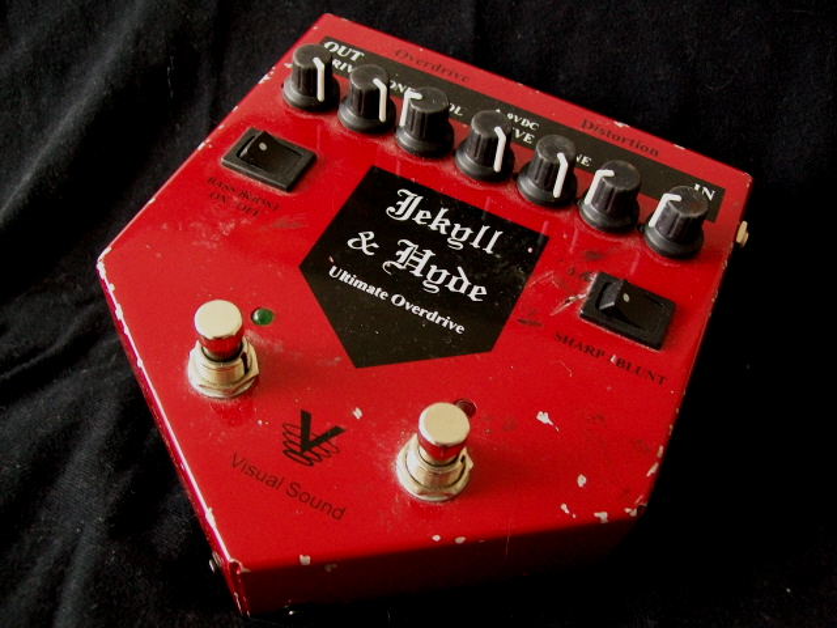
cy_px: 314
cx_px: 418
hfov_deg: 51.4
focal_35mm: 36
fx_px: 870
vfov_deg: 39.7
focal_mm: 6
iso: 160
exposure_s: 1/15
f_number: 2.7
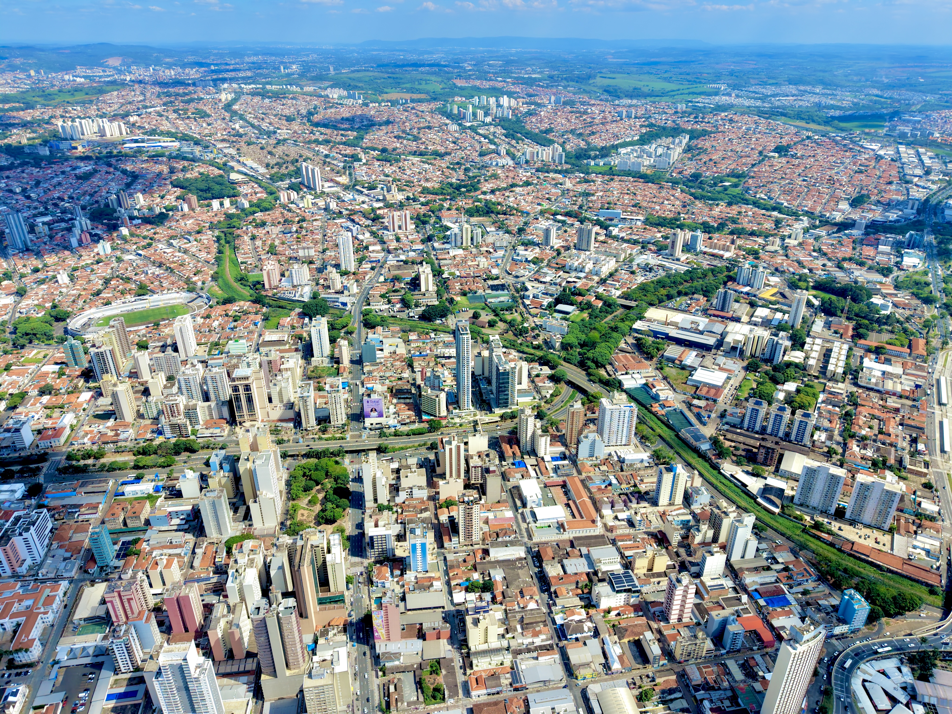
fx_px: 660
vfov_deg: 56.8
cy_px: 357
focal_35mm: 24
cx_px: 476
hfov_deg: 71.6
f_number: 1.8
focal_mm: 8.67
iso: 200
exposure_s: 1/6400
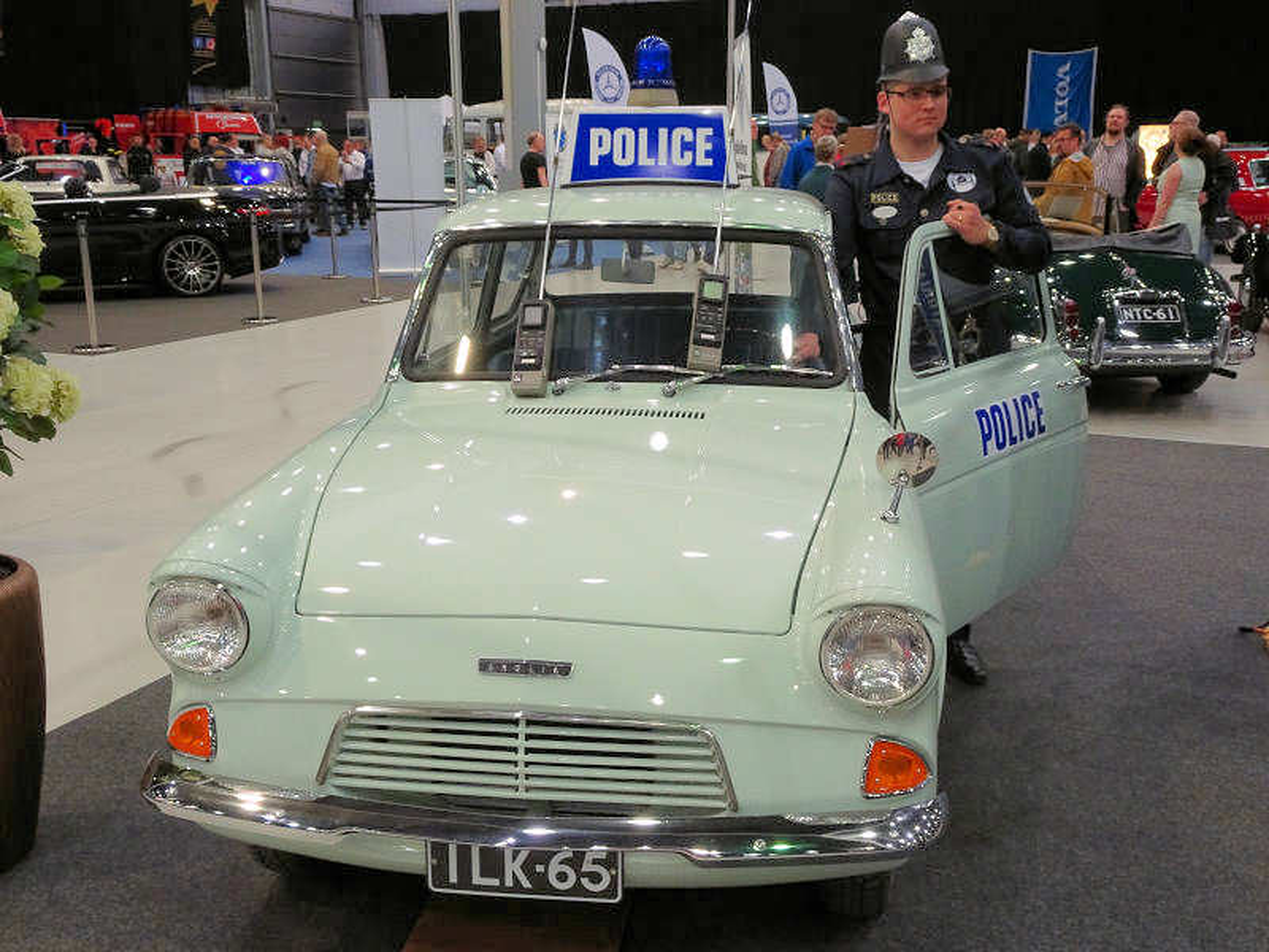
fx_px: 1246
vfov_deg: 41.8
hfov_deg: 54.0
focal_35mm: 34
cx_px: 634
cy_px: 476
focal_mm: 5.79
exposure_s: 1/40
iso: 200
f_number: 4
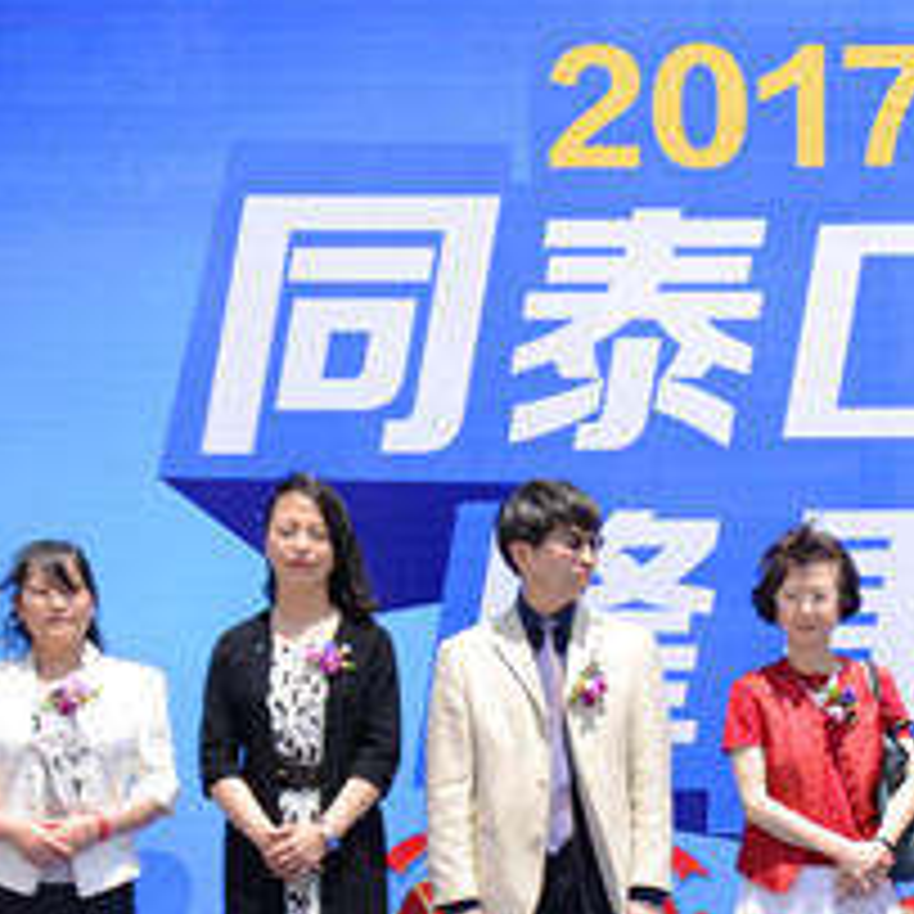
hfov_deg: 10.3
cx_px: 878
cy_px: 696
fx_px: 5056
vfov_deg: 10.3
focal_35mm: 169
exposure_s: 1/320
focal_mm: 45
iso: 100
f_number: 5
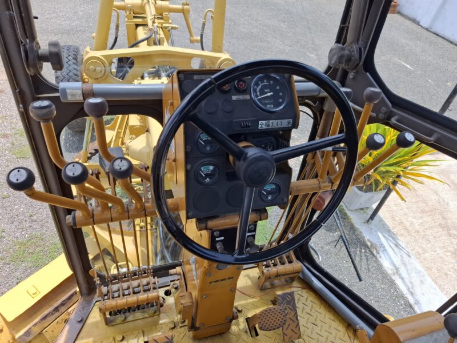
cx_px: 228
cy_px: 172
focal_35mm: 23
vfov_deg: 58.9
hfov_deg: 73.9
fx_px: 304
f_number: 1.8
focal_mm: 5.54
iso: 50
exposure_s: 1/668
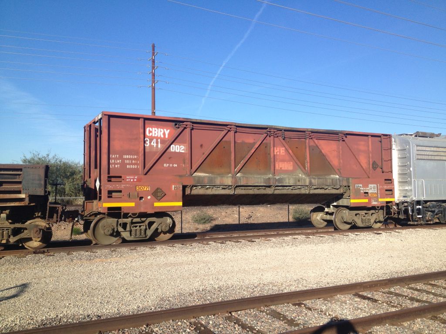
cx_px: 223
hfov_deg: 52.6
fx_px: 451
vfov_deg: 40.7
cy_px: 167
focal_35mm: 35
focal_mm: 4.28
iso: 50
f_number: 2.4
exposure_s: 1/1453
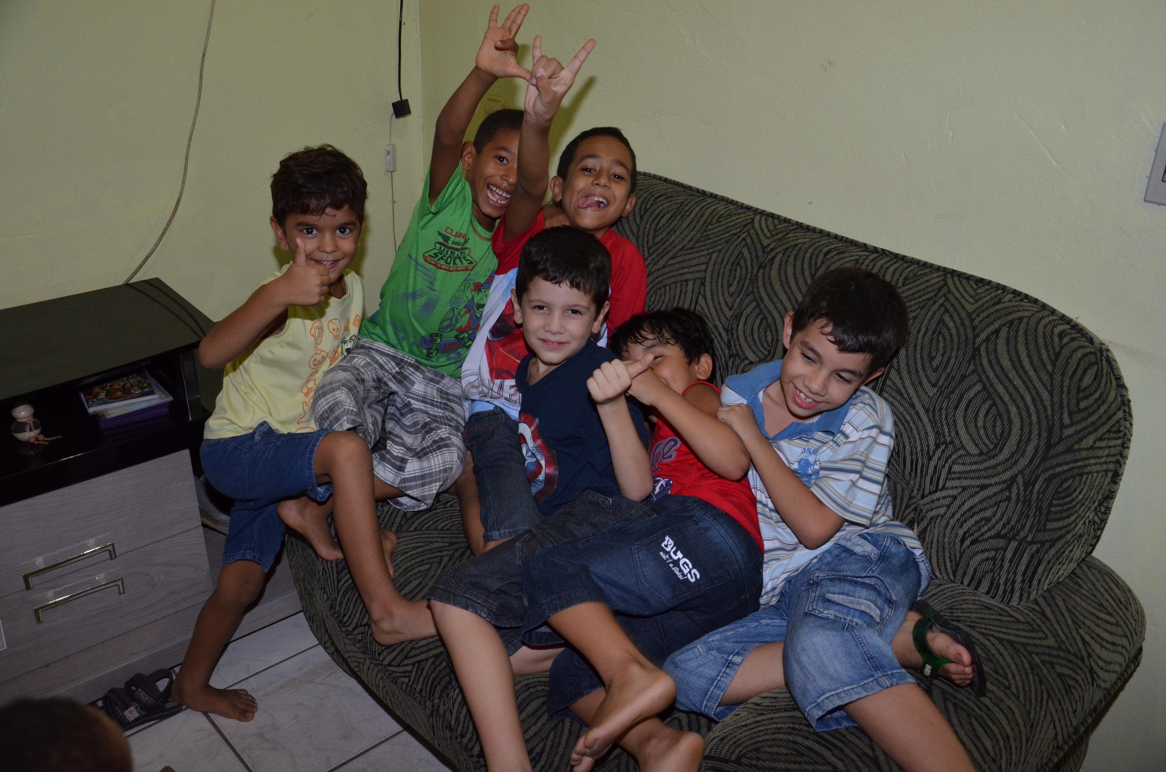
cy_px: 386
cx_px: 583
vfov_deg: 41.5
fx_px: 1018
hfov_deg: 59.6
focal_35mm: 32
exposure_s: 1/60
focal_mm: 21
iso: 800
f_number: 4
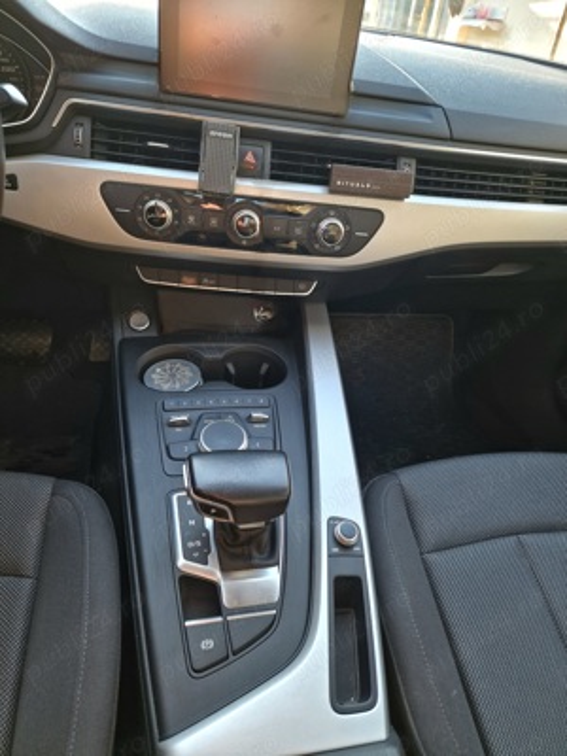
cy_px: 378
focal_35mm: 23
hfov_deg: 58.9
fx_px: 502
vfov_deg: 73.9
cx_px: 284
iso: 250
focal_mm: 6.4
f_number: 1.8
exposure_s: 1/182
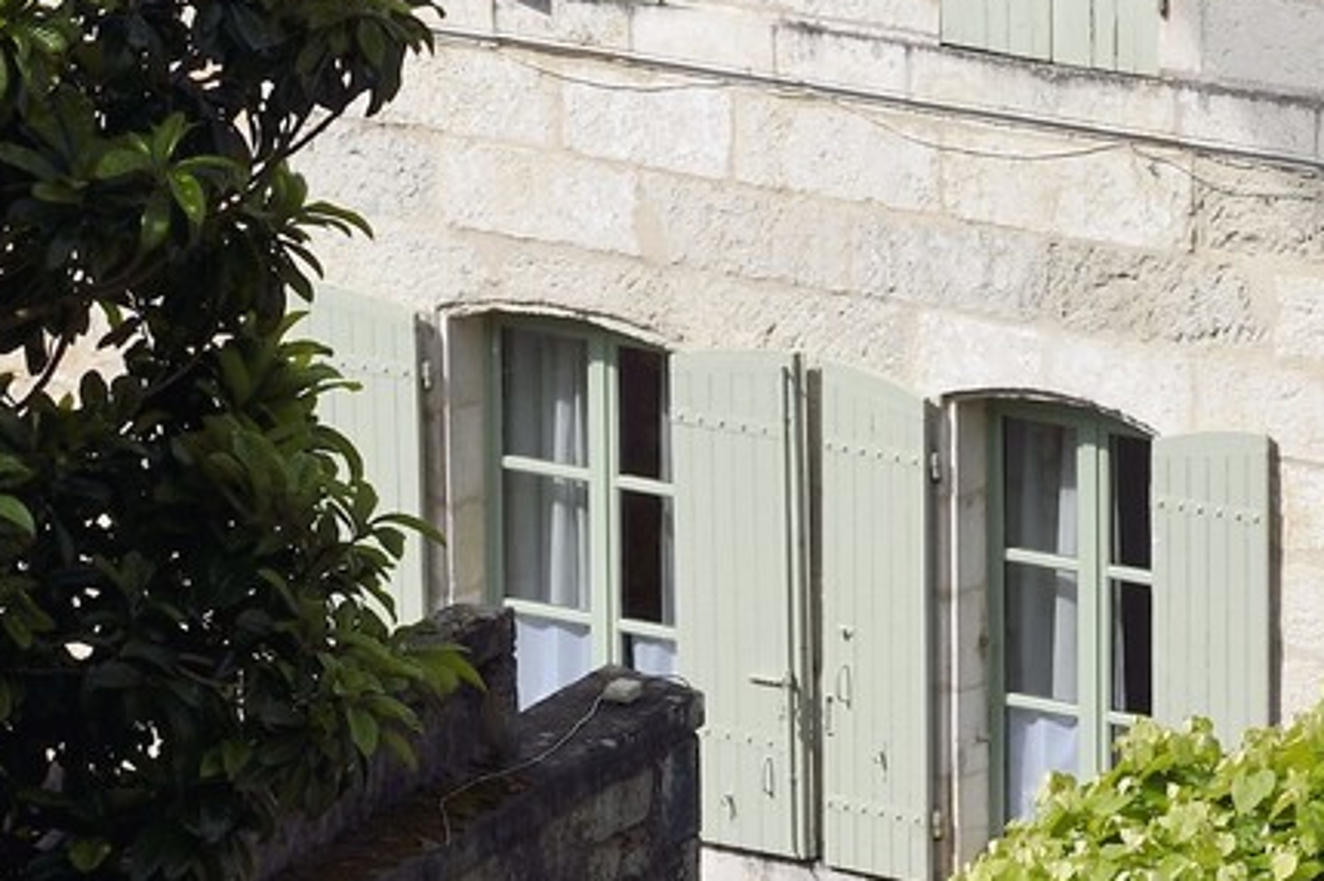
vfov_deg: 2.4
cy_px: -624
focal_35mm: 577
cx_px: 2269
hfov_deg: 3.6
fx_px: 21204
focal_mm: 155
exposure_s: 1/250
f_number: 14
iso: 200
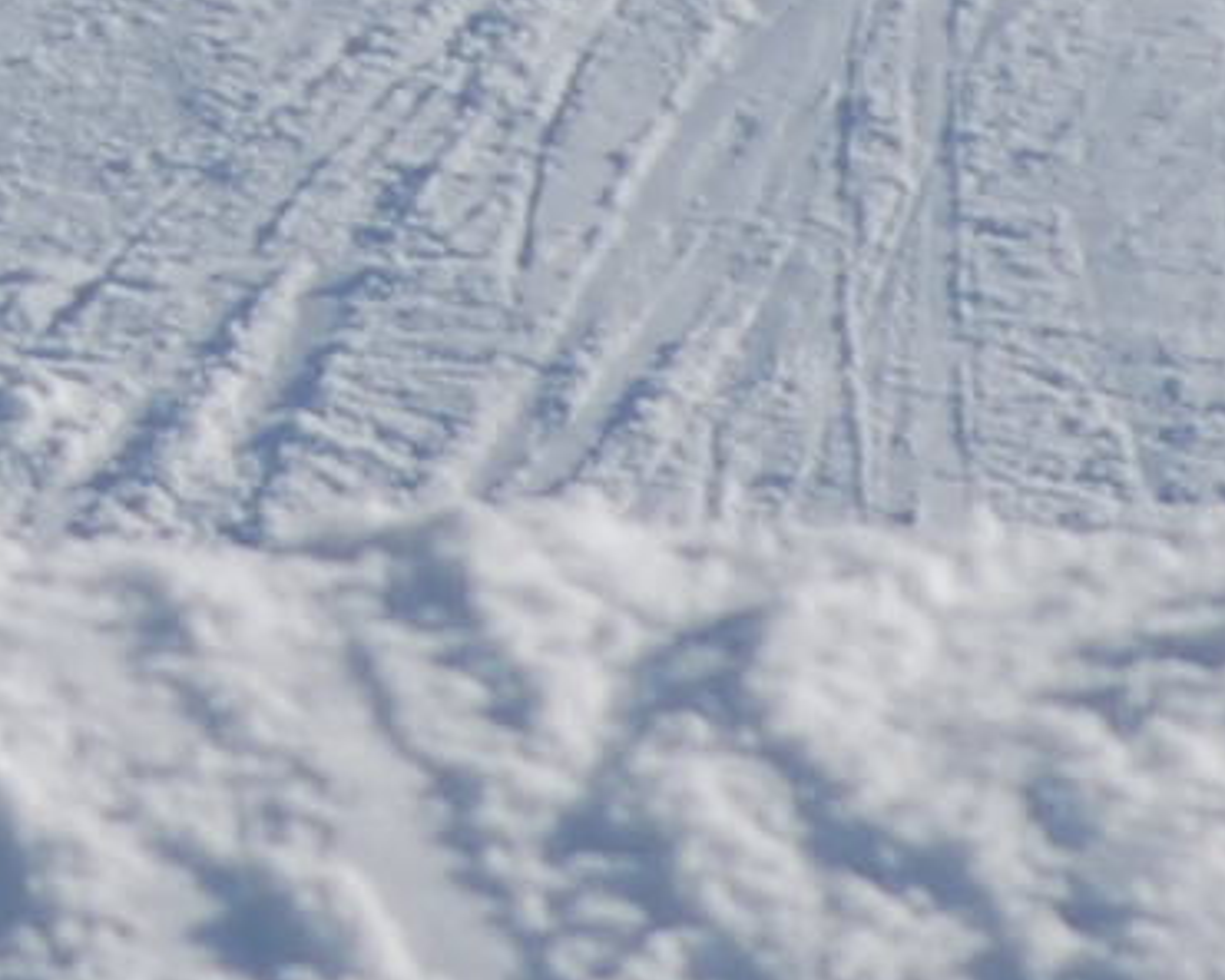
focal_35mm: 1487
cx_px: -1278
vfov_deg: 1.0
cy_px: -1606
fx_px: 53912
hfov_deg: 1.3
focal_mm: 130
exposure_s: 1/640
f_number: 10
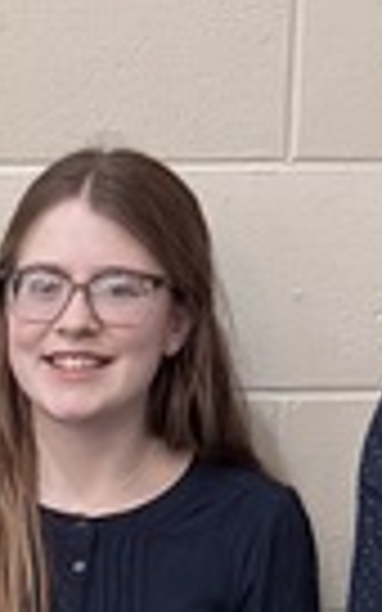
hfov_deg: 6.5
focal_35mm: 192
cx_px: -490
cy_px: 864
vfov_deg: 10.6
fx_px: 3198
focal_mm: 6.76
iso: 200
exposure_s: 1/120
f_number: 1.78
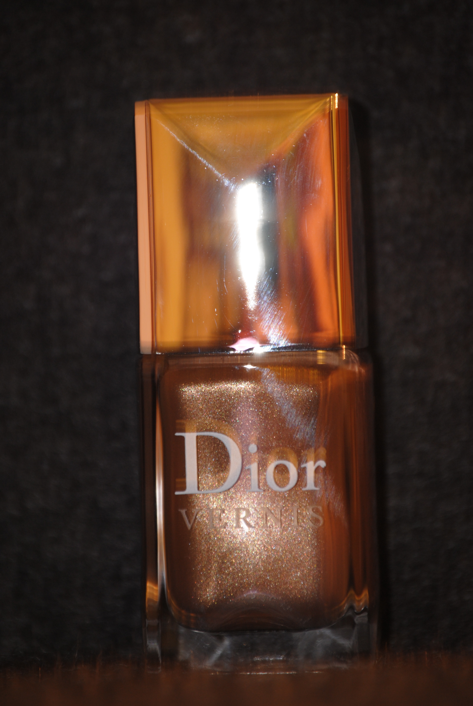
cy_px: 353
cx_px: 236
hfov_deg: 4.6
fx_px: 5895
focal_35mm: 300
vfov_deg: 6.9
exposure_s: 1
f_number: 5.6
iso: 200
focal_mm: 200
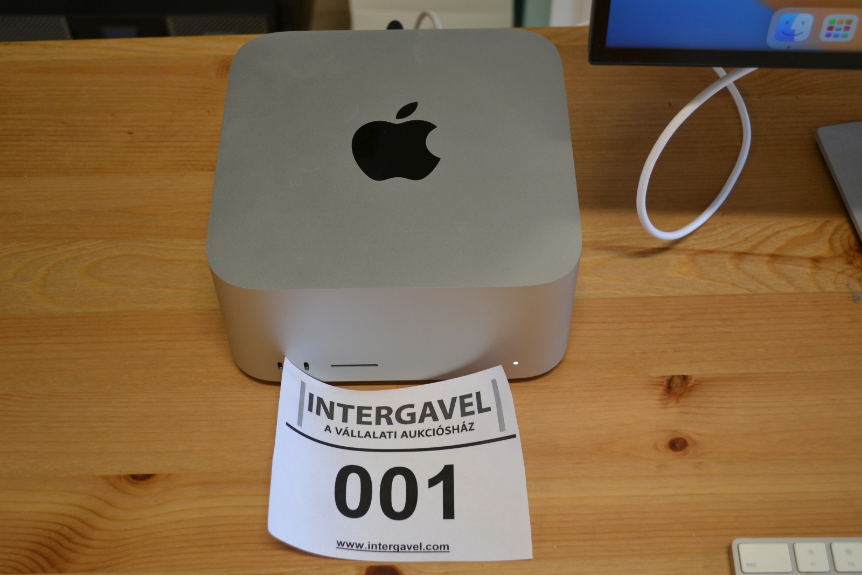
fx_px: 1149
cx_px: 431
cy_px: 288
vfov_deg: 28.1
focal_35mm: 48
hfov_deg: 41.1
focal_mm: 32
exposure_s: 1/30
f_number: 4.8
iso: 400
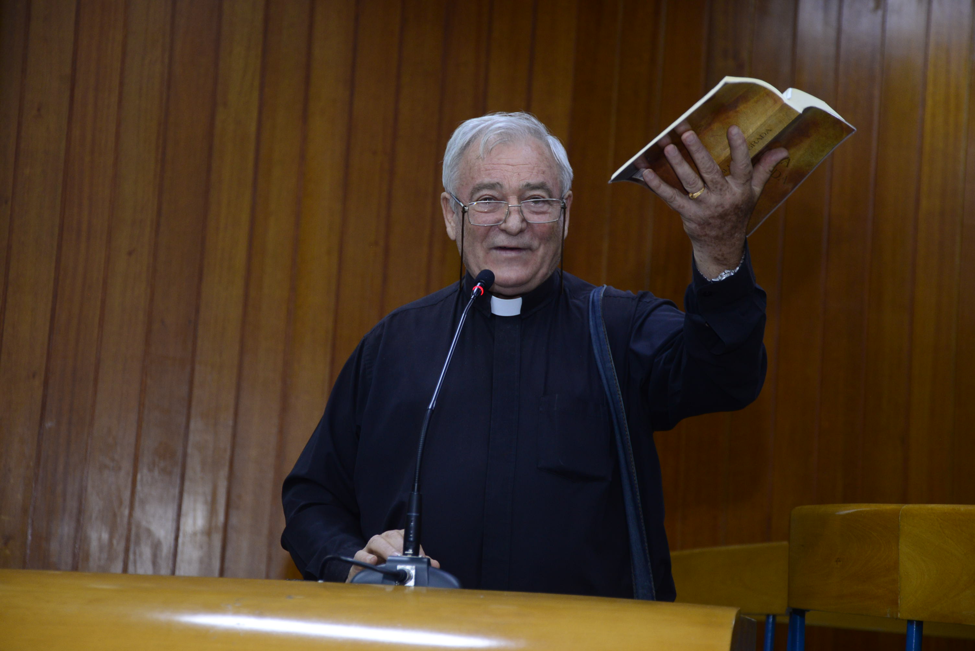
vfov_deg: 15.2
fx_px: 2438
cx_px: 488
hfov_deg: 22.6
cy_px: 326
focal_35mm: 90
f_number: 5.6
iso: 1600
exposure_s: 1/60
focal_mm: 90
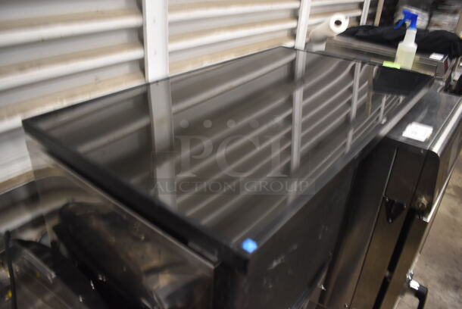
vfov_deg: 48.0
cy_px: 154
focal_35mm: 27
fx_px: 347
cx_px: 231
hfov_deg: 67.3
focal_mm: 18
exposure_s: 1/30
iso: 1250
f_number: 3.5
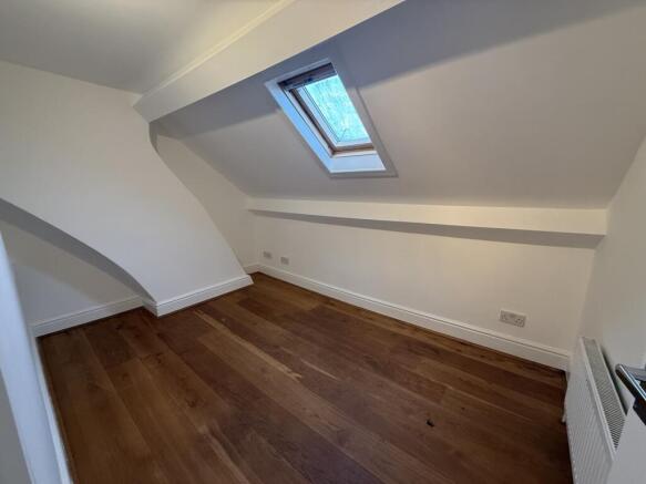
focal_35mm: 14
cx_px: 323
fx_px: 261
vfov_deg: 85.7
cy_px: 242
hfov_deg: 102.1
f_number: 2.2
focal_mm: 2.22
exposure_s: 1/50
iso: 200
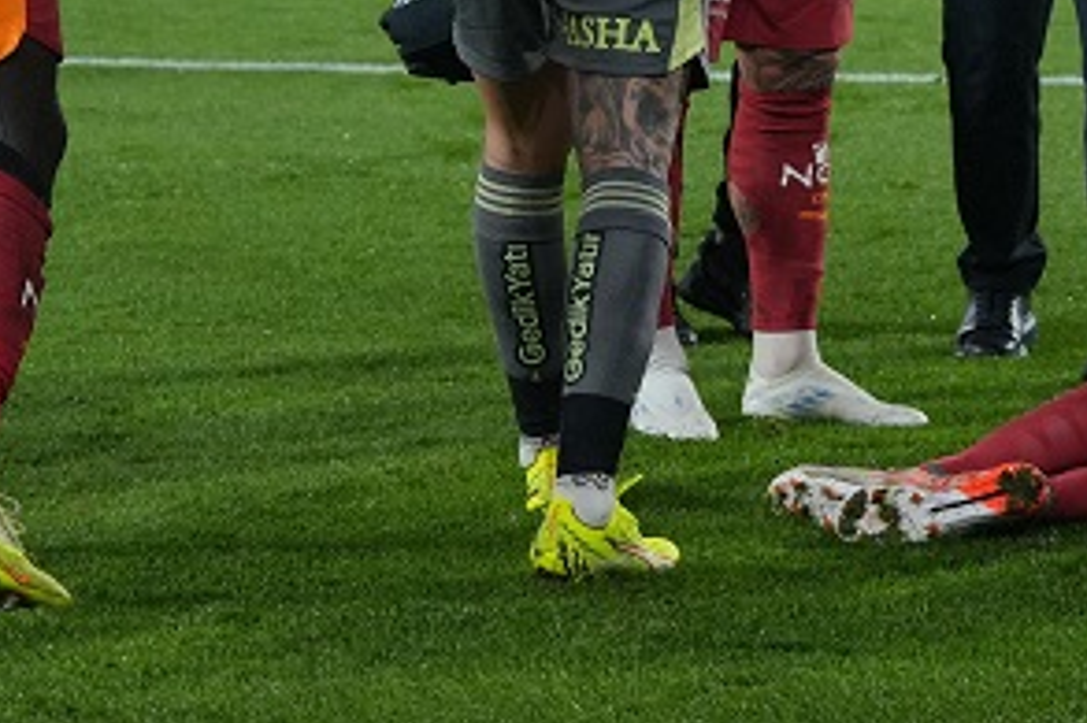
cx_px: 623
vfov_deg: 4.8
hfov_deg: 7.2
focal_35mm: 287
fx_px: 8661
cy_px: -158
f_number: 4
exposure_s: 1/1250
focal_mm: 70
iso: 1600
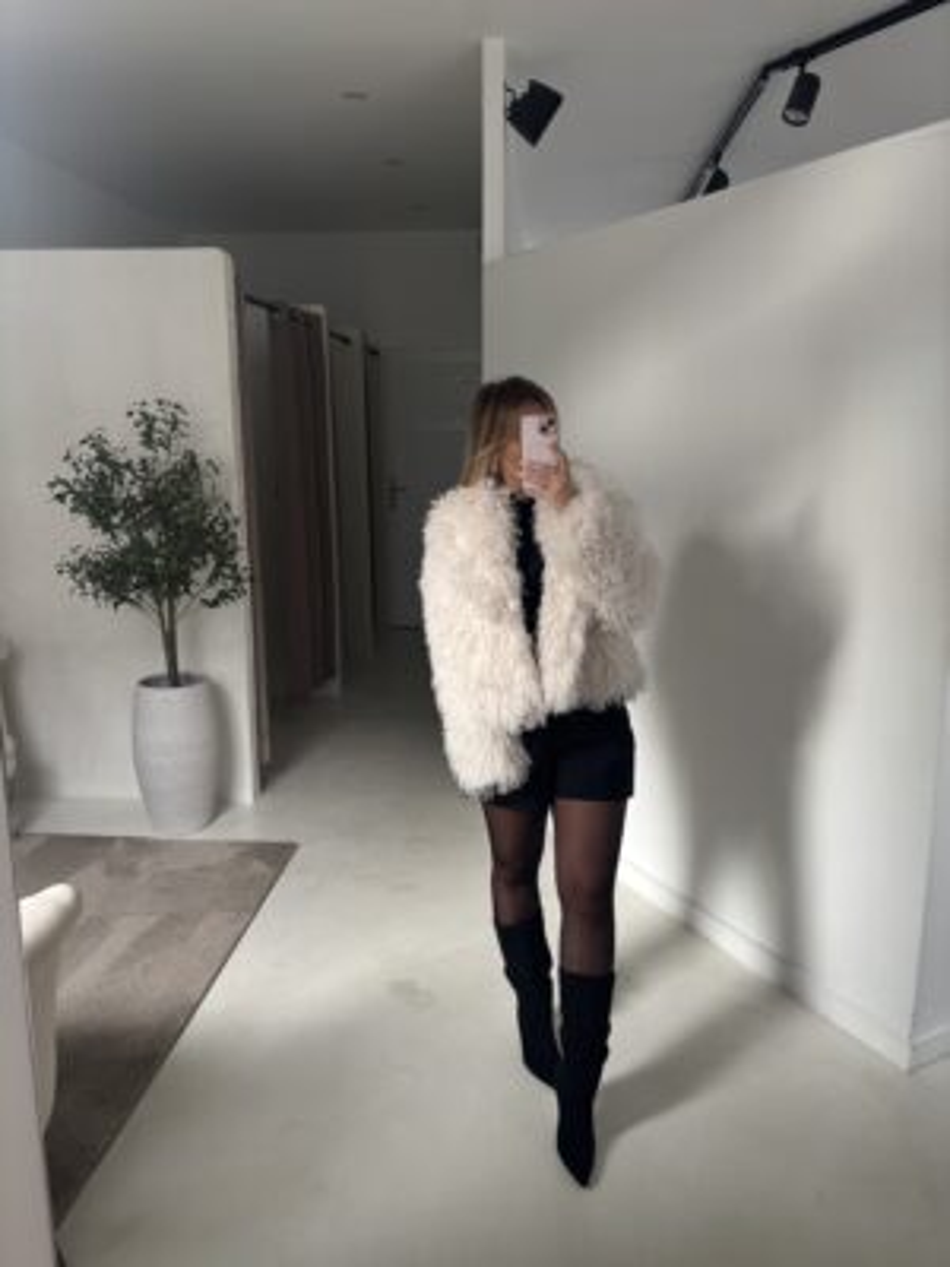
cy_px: 634
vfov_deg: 67.3
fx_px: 951
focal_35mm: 26
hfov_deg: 53.1
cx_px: 475
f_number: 1.6
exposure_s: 1/121
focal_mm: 5.96
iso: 100
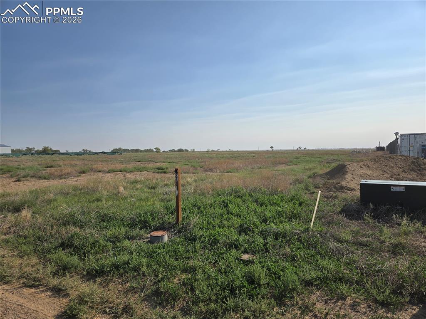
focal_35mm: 23
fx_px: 283
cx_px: 213
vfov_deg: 58.8
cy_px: 160
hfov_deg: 74.0
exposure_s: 1/3117
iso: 25
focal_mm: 5.4
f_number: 1.8
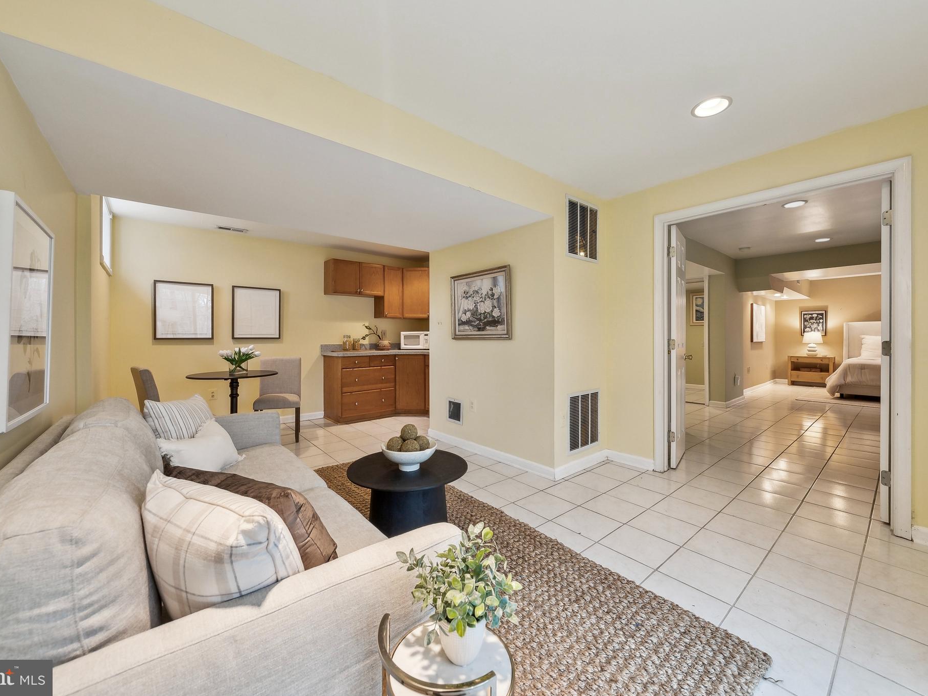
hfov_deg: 106.2
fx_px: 349
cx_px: 462
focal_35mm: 13
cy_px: 348
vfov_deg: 89.9
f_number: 7.1
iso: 640
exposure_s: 1/20
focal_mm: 12
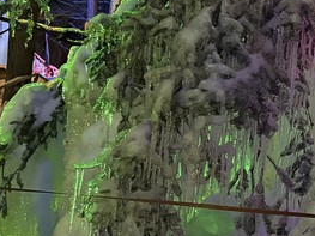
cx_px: 491
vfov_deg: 14.5
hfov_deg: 17.5
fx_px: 900
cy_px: -38
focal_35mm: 99
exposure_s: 1/30
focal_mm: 5.96
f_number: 1.6
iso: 800
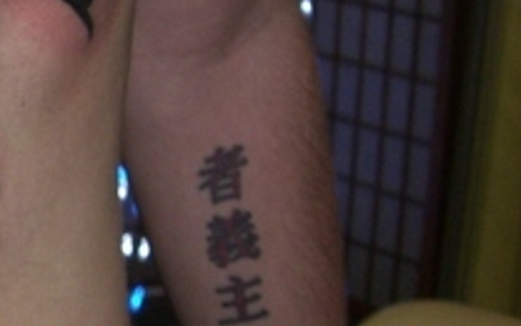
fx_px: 1761
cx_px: -223
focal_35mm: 124
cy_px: 88
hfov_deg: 15.7
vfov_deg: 10.5
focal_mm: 6.2
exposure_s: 1/60
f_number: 2.7
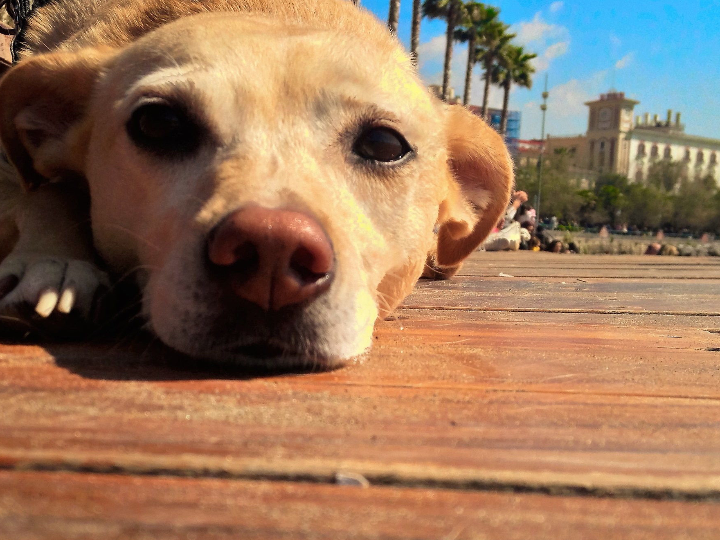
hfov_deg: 42.0
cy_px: 367
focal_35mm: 45
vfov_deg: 31.9
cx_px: 322
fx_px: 936
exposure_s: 1/2008
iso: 50
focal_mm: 4.12
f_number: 2.4
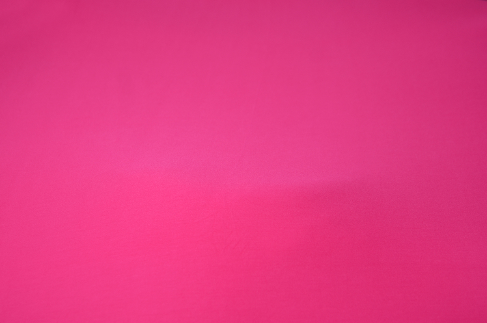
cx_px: 244
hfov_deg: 33.5
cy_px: 162
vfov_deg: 22.5
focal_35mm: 60
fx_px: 810
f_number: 4
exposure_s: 1/100
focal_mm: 40
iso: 200
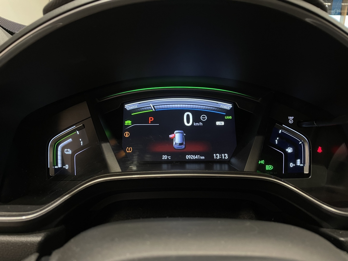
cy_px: 130
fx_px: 261
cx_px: 174
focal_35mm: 26
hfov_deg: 67.3
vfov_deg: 53.1
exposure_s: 1/50
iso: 250
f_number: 1.6
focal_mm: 4.2
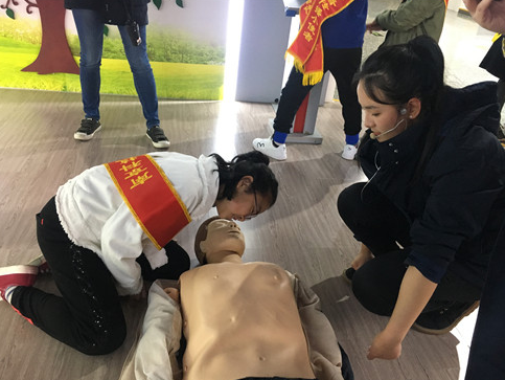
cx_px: 249
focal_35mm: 30
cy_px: 190
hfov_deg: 59.9
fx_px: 438
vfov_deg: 46.9
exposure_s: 1/17
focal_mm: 4.15
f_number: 2.2
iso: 200
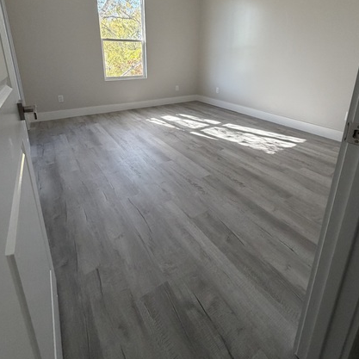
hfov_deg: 77.7
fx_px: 223
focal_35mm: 19
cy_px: 121
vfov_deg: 75.4
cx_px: 183
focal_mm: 2.22
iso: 250
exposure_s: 1/121
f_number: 2.2
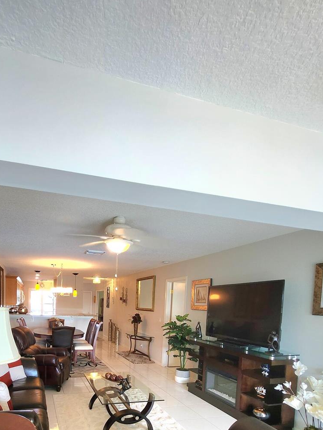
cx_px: 105
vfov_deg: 75.0
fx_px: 249
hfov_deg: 64.1
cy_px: 329
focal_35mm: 20
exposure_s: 1/60.2
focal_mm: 1.74
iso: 100
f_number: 2.2
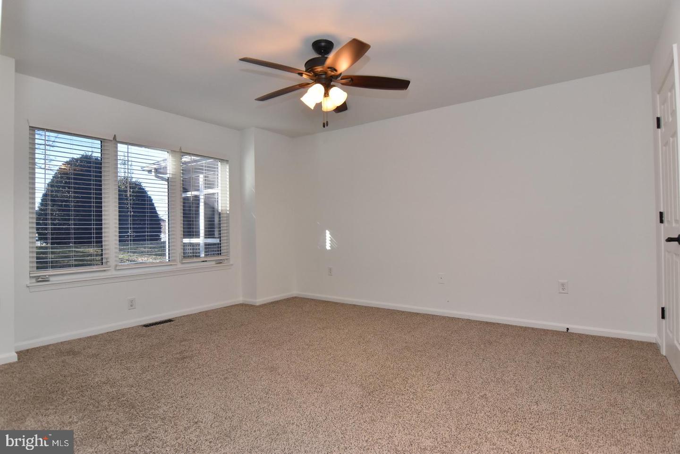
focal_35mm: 18
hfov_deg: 90.0
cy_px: 227
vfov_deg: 67.5
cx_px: 340
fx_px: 340
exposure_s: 1/50
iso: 800
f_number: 6.3
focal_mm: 12
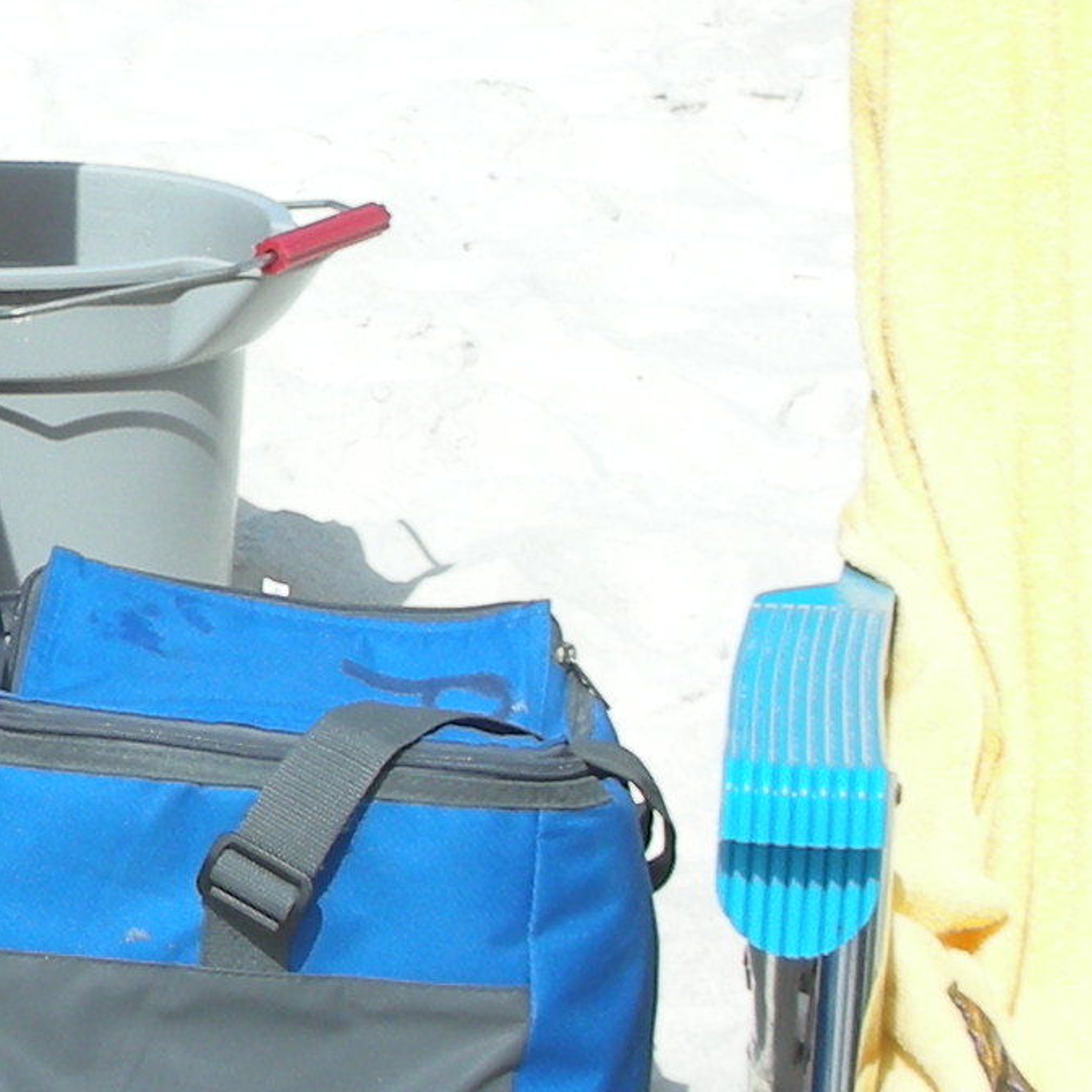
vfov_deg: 12.4
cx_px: -604
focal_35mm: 141
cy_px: 301
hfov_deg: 11.8
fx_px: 5032
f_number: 7.9
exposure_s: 1/130
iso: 50
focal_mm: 5.8
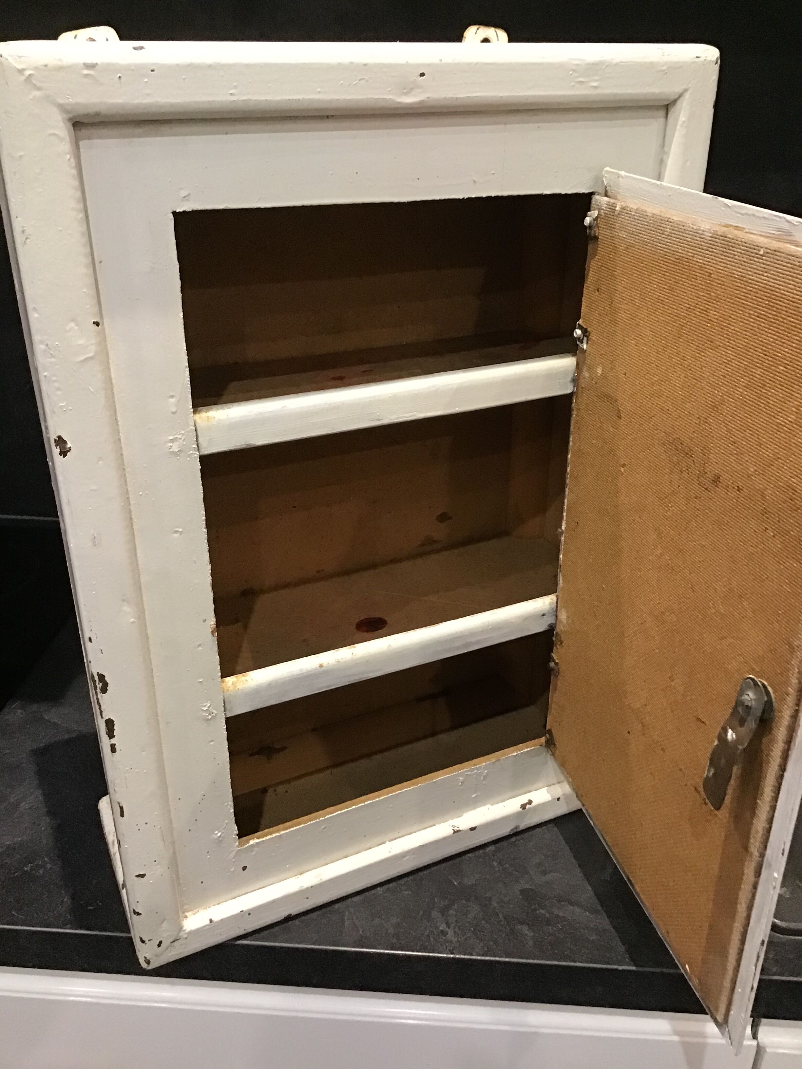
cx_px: 401
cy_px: 534
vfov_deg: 58.4
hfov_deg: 45.4
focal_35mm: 31
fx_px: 958
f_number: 2.4
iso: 250
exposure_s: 1/33
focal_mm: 3.3
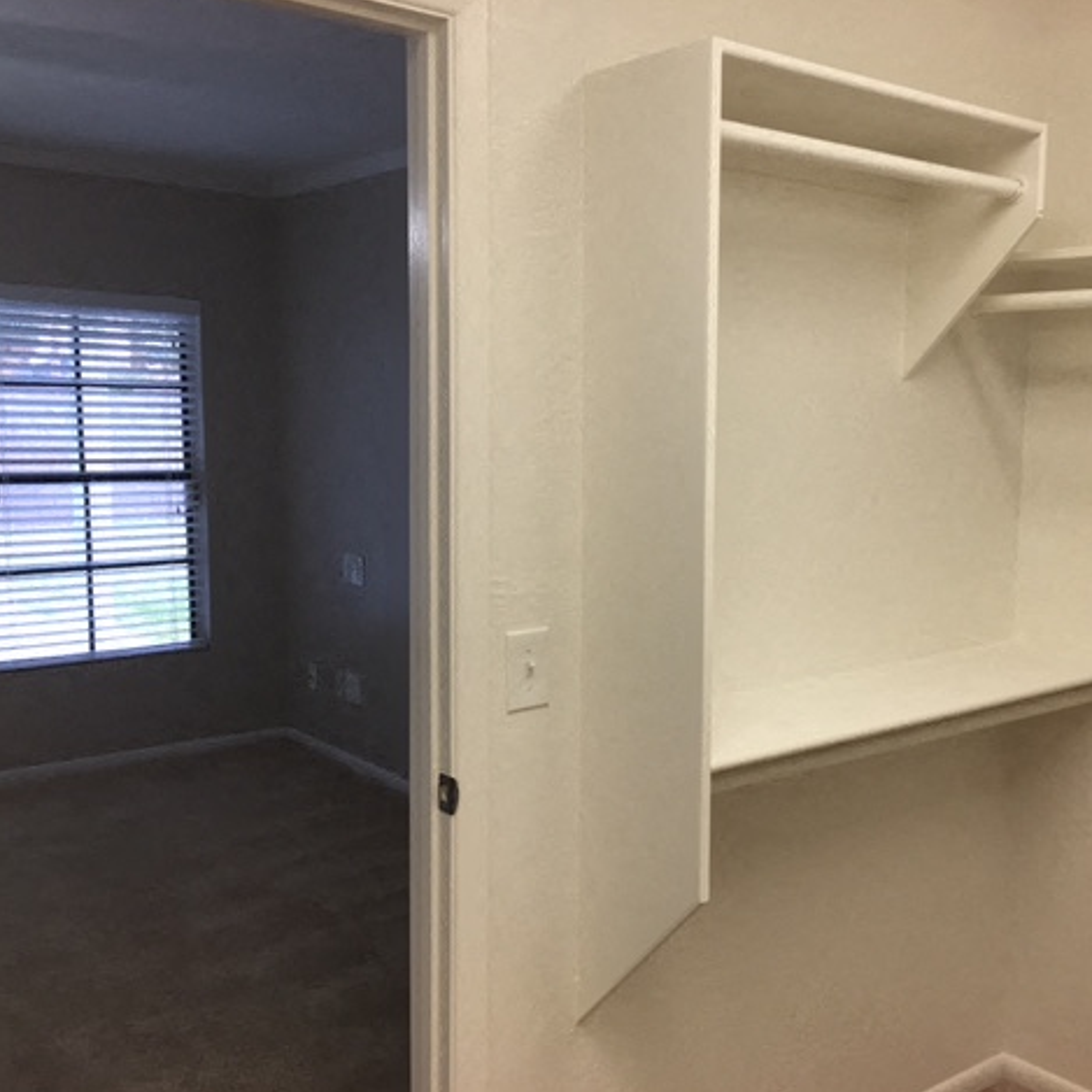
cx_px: 647
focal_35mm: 35
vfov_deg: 47.2
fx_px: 1249
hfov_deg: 47.0
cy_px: 543
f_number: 2.2
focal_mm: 4.15
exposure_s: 1/40
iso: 25
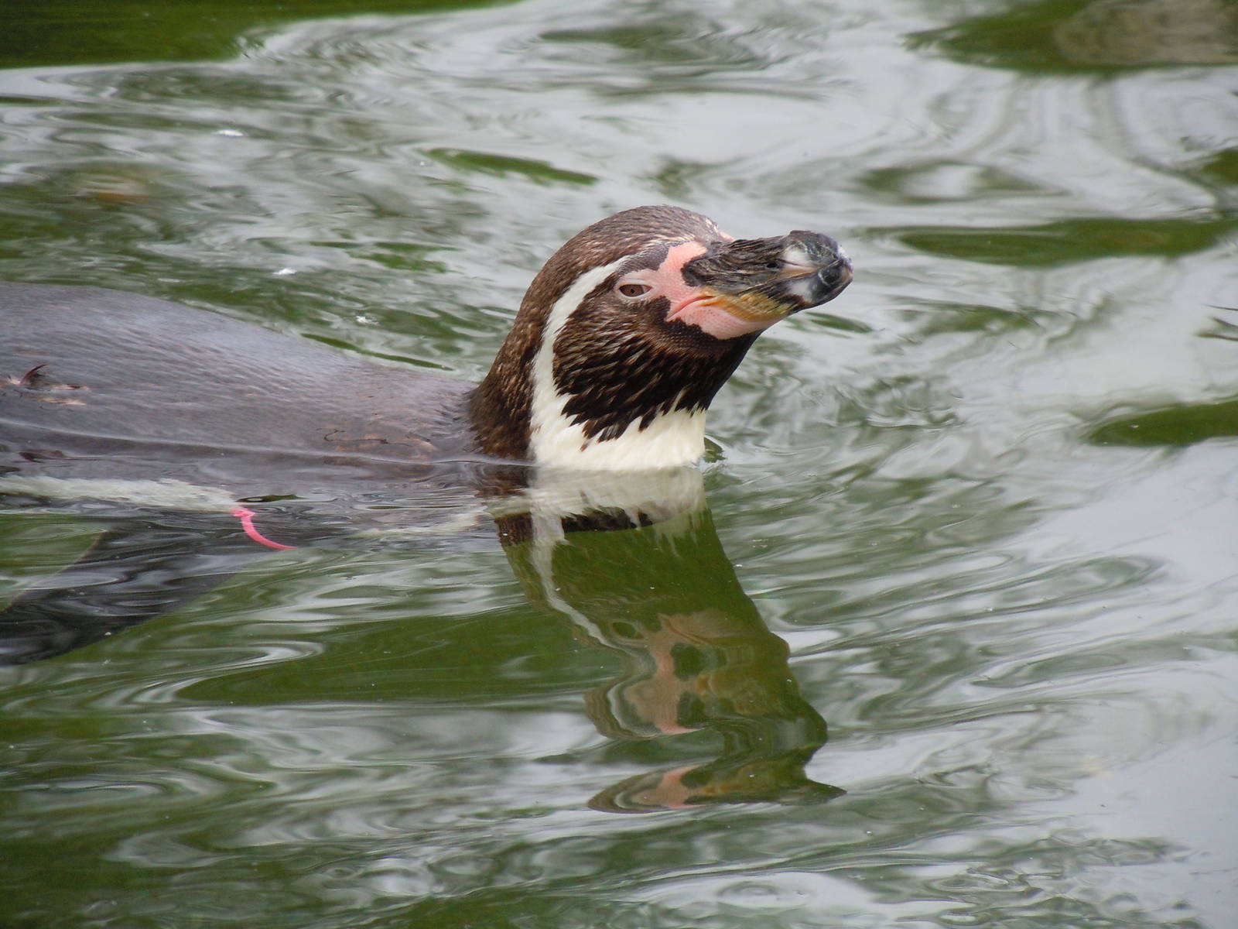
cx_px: 619
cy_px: 464
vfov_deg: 5.0
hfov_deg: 6.6
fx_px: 10729
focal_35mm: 300
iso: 250
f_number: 5.6
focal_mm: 54
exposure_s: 1/250
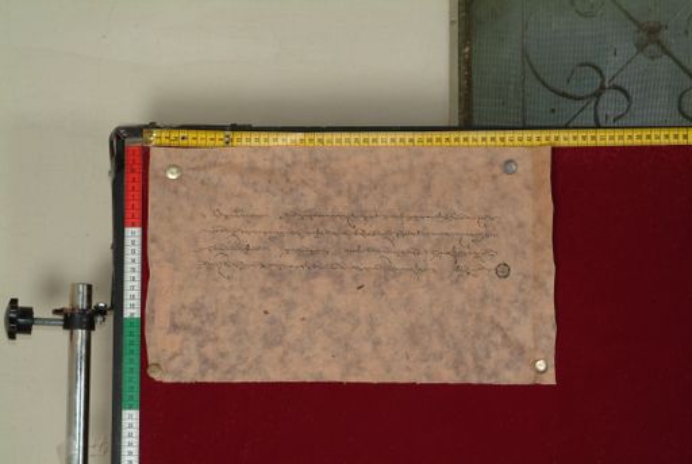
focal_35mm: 88
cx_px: 346
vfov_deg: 15.5
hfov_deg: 23.0
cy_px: 232
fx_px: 1704
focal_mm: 59
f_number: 13
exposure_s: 1/20
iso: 160
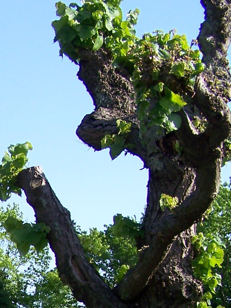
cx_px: -134
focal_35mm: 122
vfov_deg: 15.8
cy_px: 328
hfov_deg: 11.5
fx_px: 1085
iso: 64
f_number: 2.8
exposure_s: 1/400
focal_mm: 6.3
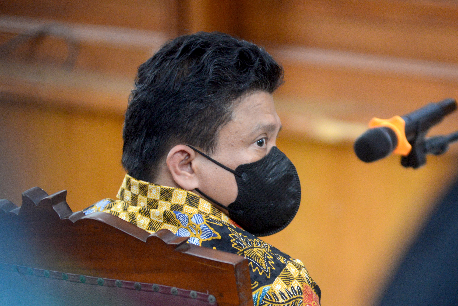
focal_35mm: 200
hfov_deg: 10.3
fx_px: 2545
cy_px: 153
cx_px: 229
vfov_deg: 6.9
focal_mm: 200
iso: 2500
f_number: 2.8
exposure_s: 1/160
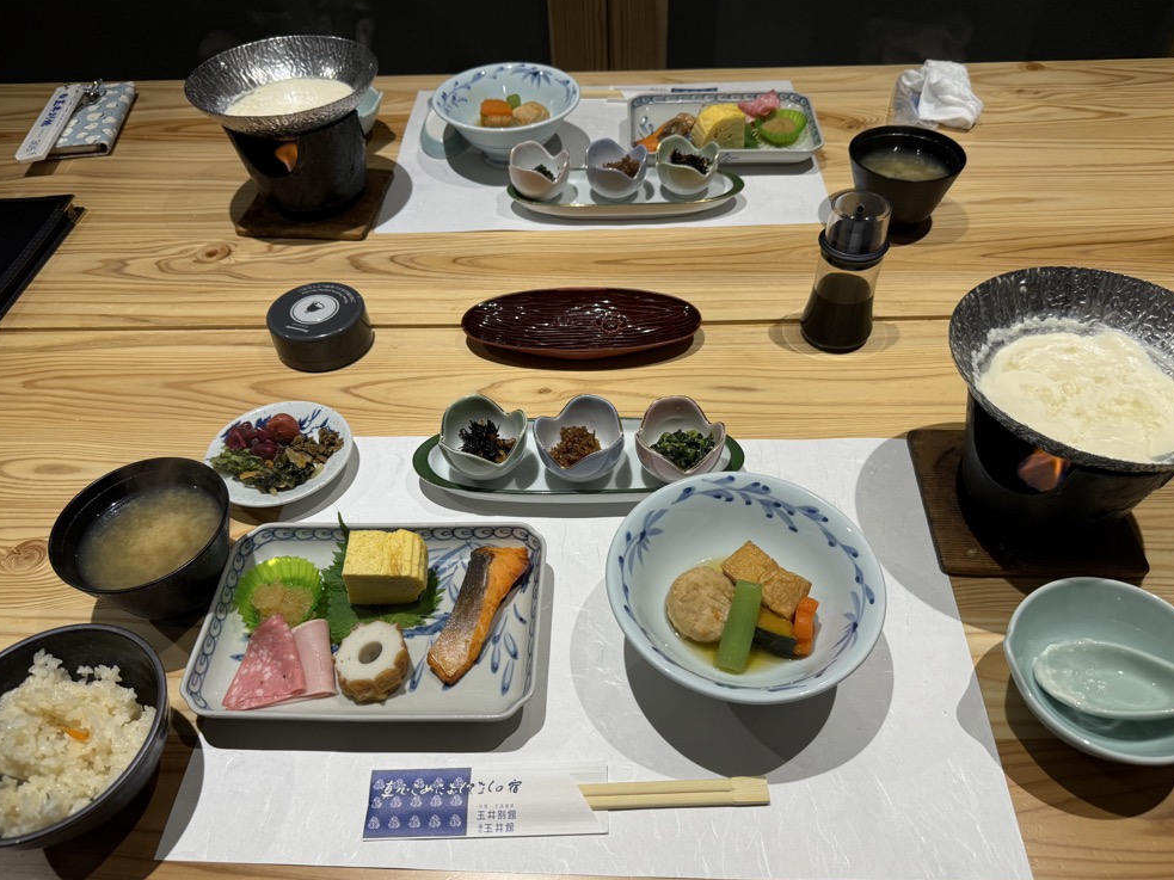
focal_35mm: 25
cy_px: 450
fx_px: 848
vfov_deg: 54.9
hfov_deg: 69.4
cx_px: 598
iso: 125
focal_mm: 6.76
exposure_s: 1/120
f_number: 1.78
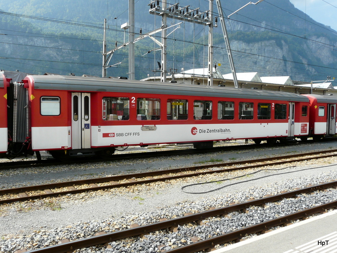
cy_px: 126
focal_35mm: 31
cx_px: 168
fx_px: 302
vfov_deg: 45.4
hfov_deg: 58.4
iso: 100
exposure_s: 1/200
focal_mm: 5
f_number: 5.6
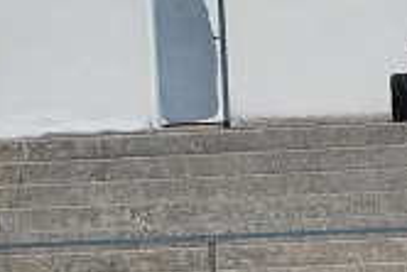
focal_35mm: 557
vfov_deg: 2.5
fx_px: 6300
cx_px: 356
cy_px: 448
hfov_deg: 3.7
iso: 400
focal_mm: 103
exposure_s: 1/4000
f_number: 5.6
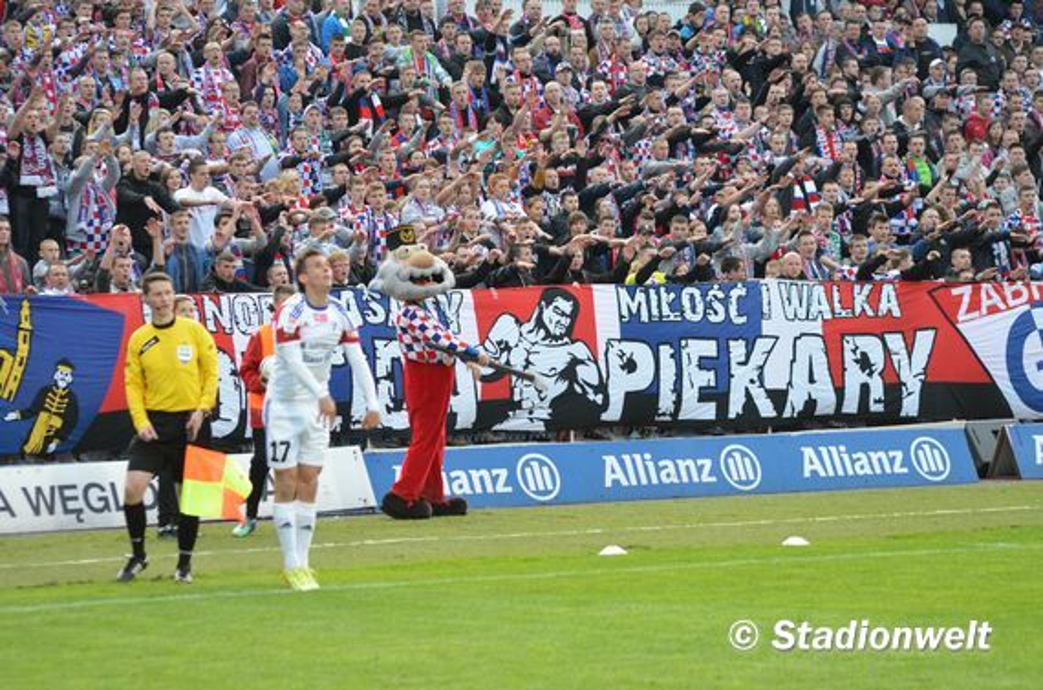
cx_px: 522
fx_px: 4335
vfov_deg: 9.1
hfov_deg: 13.7
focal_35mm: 150
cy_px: 345
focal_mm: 100
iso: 400
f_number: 4.5
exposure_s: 1/320
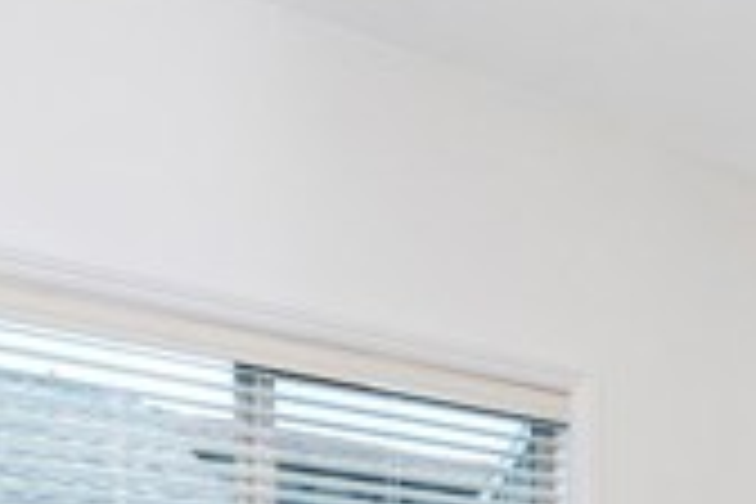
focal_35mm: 57
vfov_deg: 19.6
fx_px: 1197
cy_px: 819
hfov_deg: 32.0
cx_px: 774
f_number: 9
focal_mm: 10
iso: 1000
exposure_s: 1/250
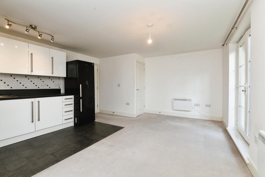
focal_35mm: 16
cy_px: 88
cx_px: 132
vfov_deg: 73.8
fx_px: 118
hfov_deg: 96.7
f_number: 8
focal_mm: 16
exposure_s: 1/60
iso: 800
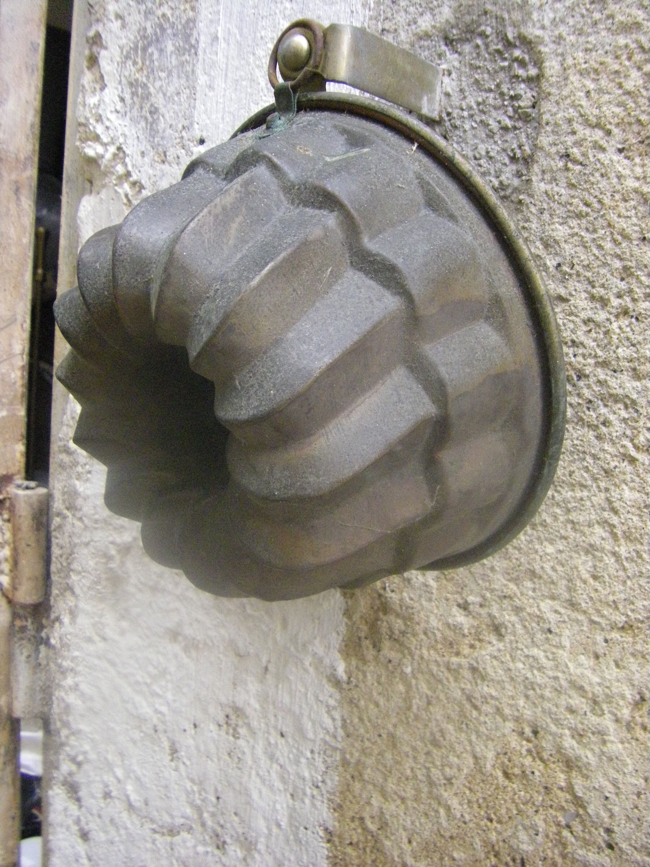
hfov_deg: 37.7
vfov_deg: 49.0
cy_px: 434
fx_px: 951
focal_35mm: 38
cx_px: 325
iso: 800
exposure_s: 1/50
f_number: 3.5
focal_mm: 6.3
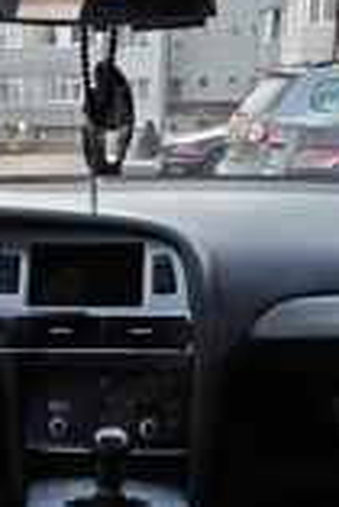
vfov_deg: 32.1
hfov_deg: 22.1
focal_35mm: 61
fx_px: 860
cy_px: 397
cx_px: 94
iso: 500
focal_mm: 6.06
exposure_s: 1/50
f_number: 1.6
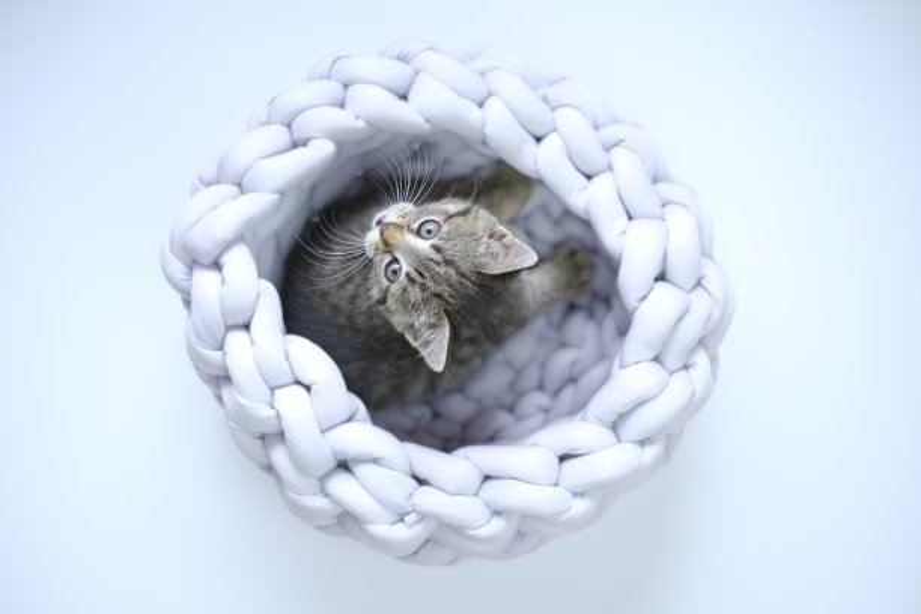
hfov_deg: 37.5
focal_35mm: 53
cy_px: 307
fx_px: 1356
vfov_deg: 25.5
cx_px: 460
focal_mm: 35
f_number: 1.4
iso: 160
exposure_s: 1/250
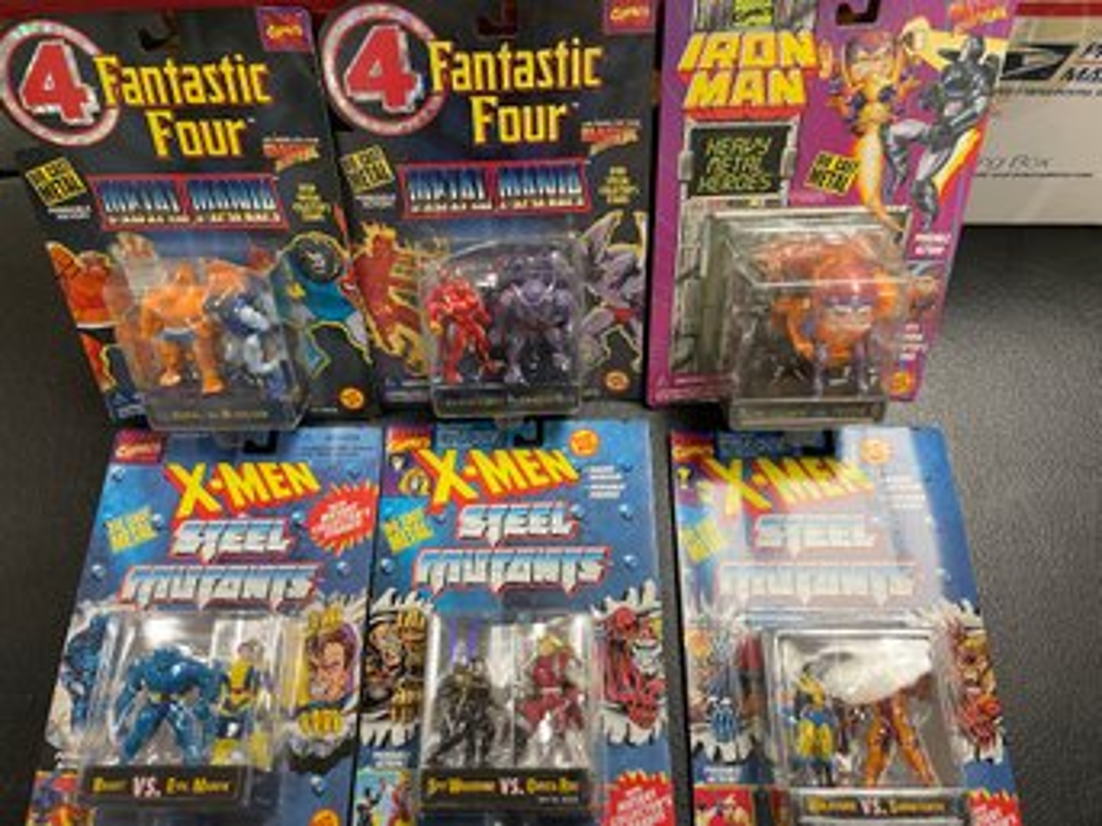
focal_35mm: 26
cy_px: 413
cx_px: 551
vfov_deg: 53.0
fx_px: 827
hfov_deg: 67.3
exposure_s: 1/60
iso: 125
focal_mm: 4.2
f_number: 1.6
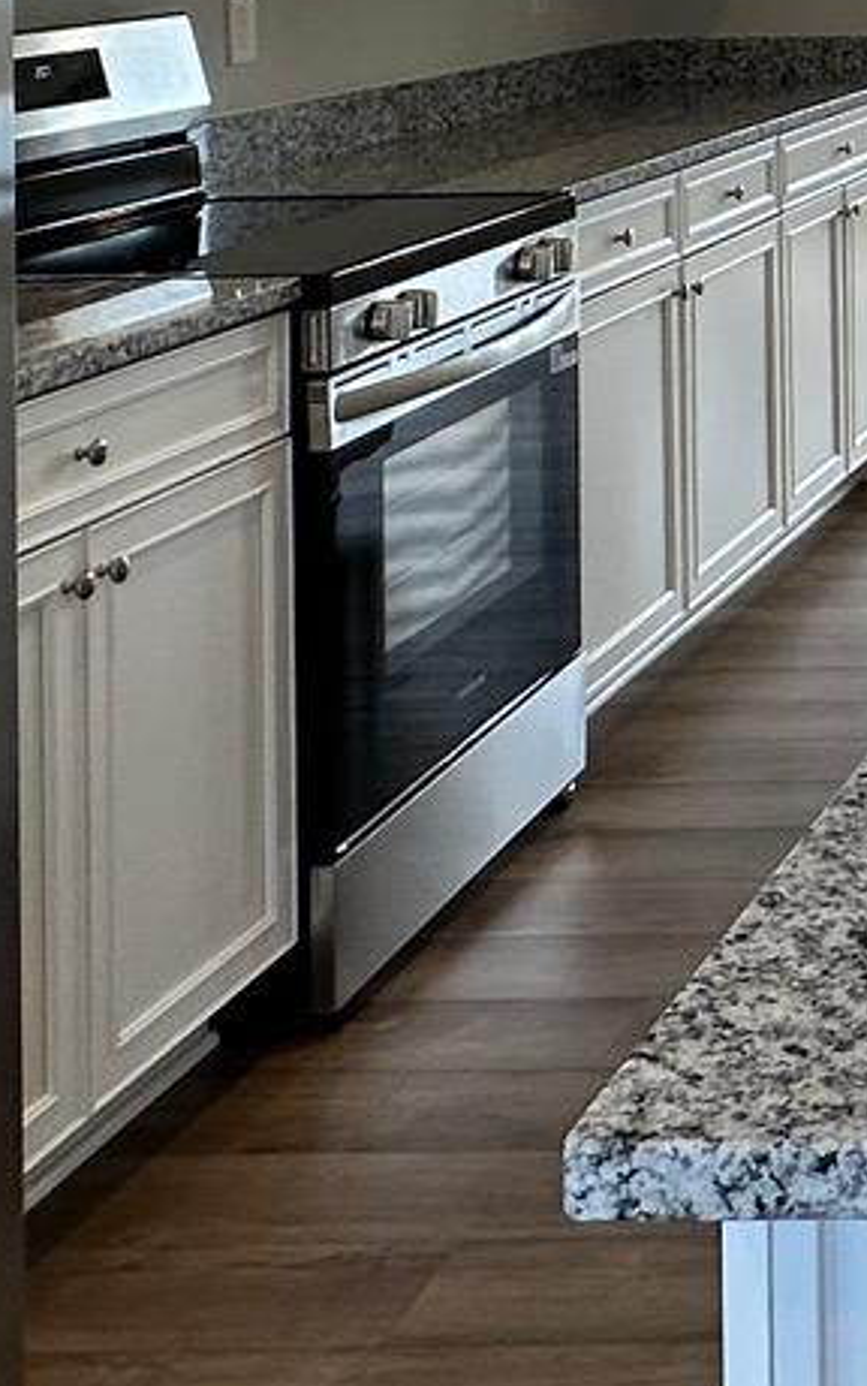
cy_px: -184
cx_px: 1547
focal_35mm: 66
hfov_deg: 16.6
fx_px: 2492
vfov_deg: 28.0
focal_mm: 2.22
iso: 50
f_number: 2.2
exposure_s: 1/120
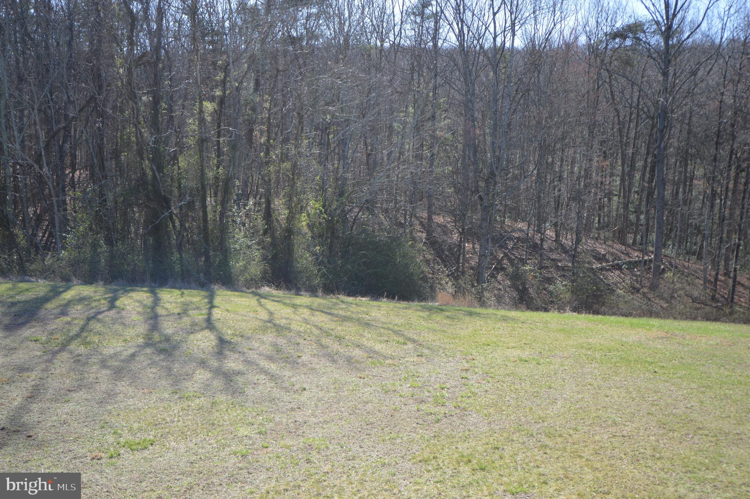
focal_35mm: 36
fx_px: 749
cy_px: 250
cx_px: 375
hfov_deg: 53.2
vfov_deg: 36.8
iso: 100
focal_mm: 24
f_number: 6.3
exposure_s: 1/160
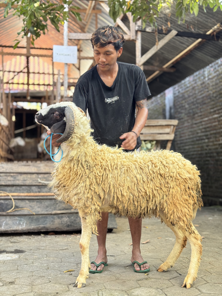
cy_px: 148
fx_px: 410
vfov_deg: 39.7
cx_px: 111
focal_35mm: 48
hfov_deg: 30.3
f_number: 1.78
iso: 100
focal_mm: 6.76
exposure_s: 1/60
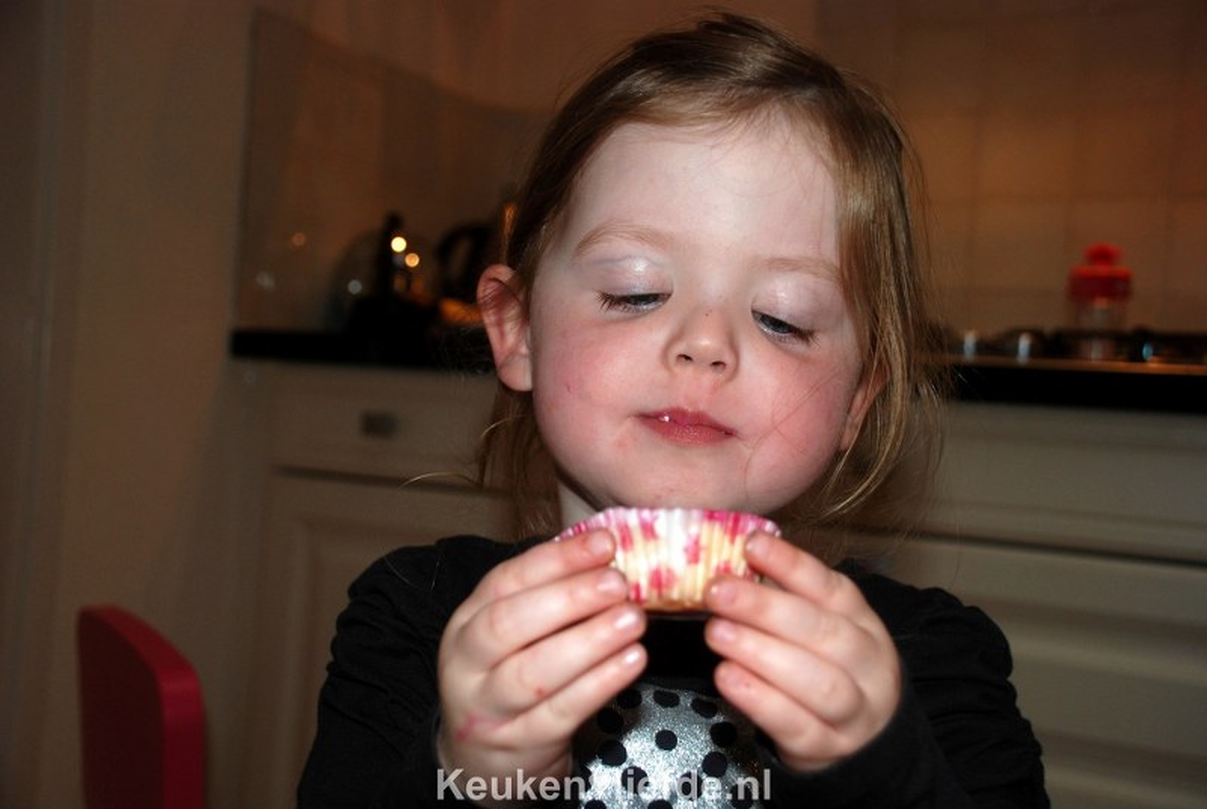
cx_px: 604
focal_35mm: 46
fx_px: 1561
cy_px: 404
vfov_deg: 29.0
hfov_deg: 42.3
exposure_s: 1/60
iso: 200
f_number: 4.2
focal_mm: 31
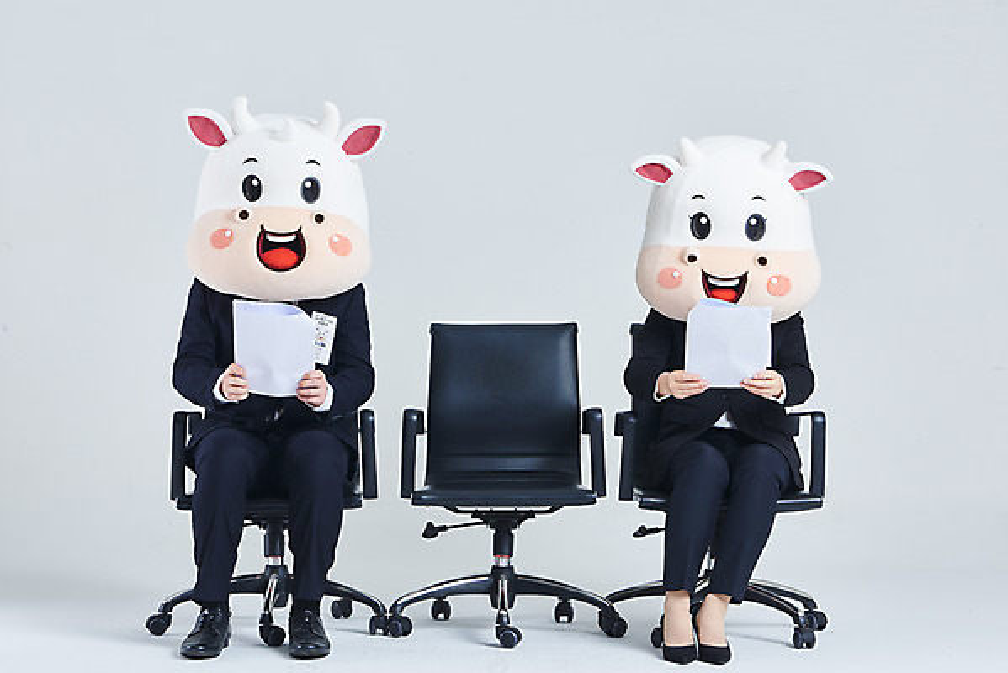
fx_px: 1961
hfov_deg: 28.8
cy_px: 336
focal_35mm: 70
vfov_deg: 19.5
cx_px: 504
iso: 100
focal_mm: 70
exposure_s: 1/125
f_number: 14
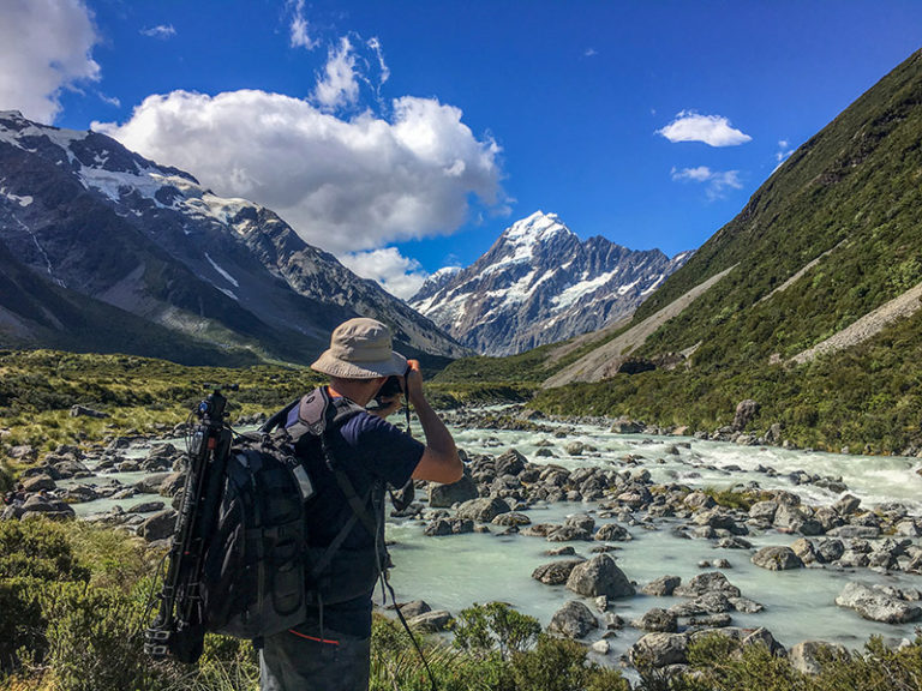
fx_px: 772
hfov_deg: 61.7
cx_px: 461
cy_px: 346
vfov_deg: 48.2
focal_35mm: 29
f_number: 2.2
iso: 25
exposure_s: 1/1972
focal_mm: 4.15
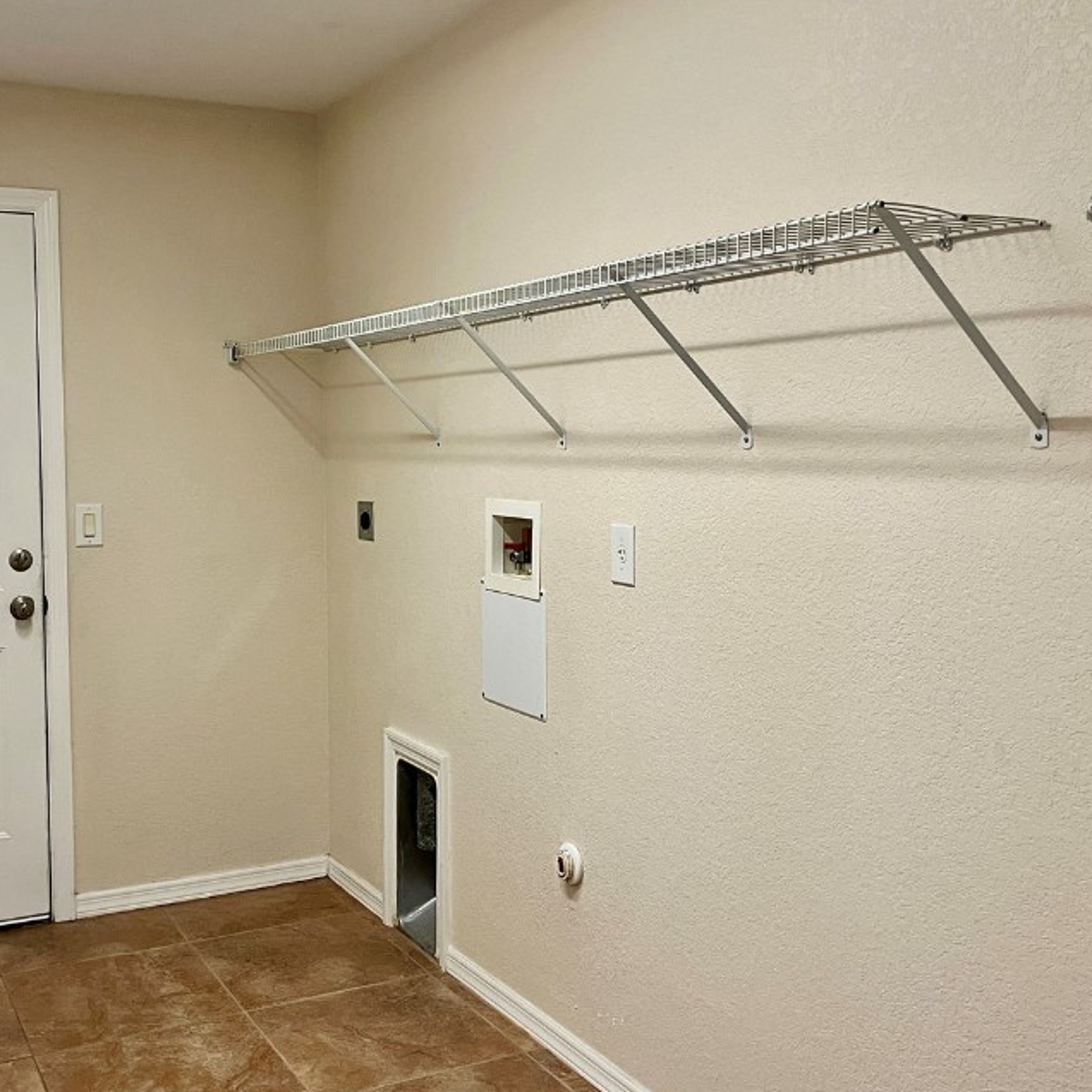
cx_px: 414
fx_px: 1321
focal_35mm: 37
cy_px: 503
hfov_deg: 44.6
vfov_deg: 44.9
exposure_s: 1/60
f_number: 1.6
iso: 200
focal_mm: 5.1
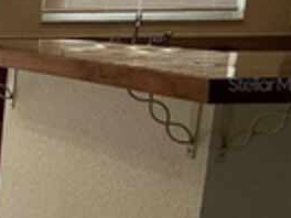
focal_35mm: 68
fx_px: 572
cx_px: -394
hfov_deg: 15.6
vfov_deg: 21.6
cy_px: 84
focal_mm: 2.22
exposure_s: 1/120
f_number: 2.2
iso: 80
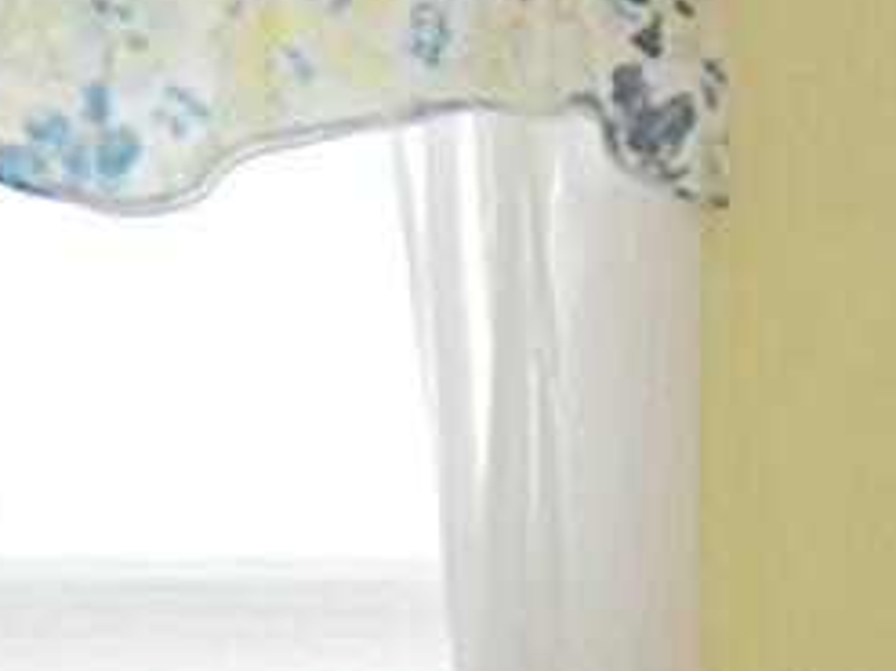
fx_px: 3234
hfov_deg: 15.6
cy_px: 929
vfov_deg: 11.5
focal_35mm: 125
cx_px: 120
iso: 800
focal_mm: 10
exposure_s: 1/160
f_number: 3.5
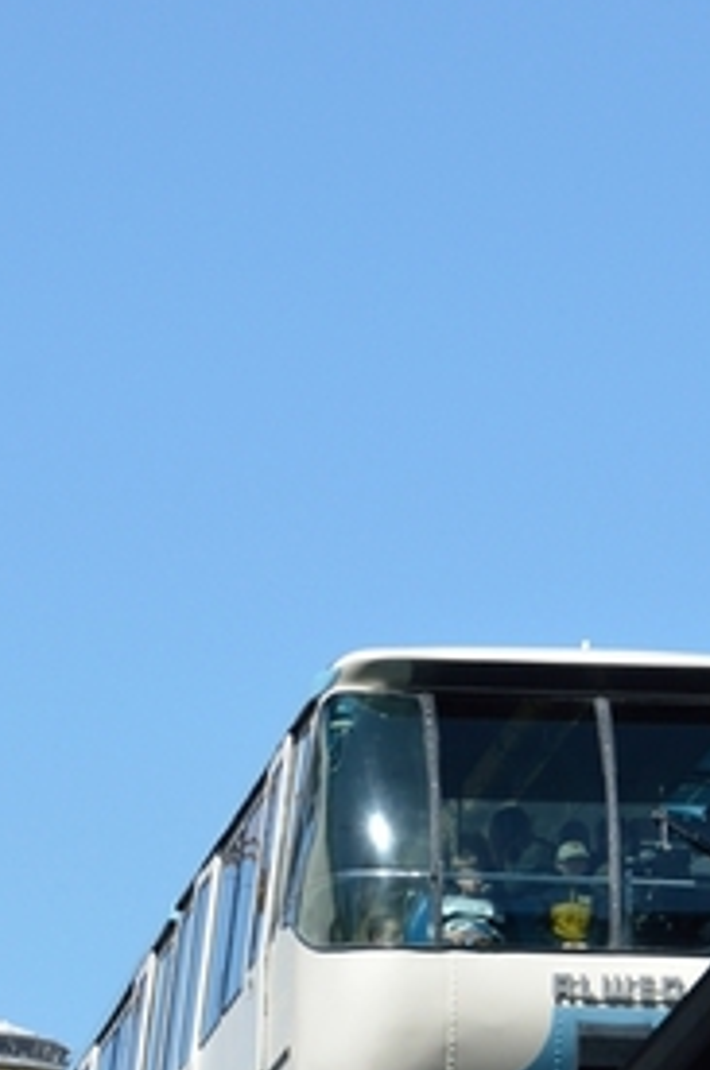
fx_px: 11855
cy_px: 1086
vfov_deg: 5.2
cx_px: 464
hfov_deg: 3.4
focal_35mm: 399
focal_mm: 105
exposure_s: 1/400
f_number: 8
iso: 160
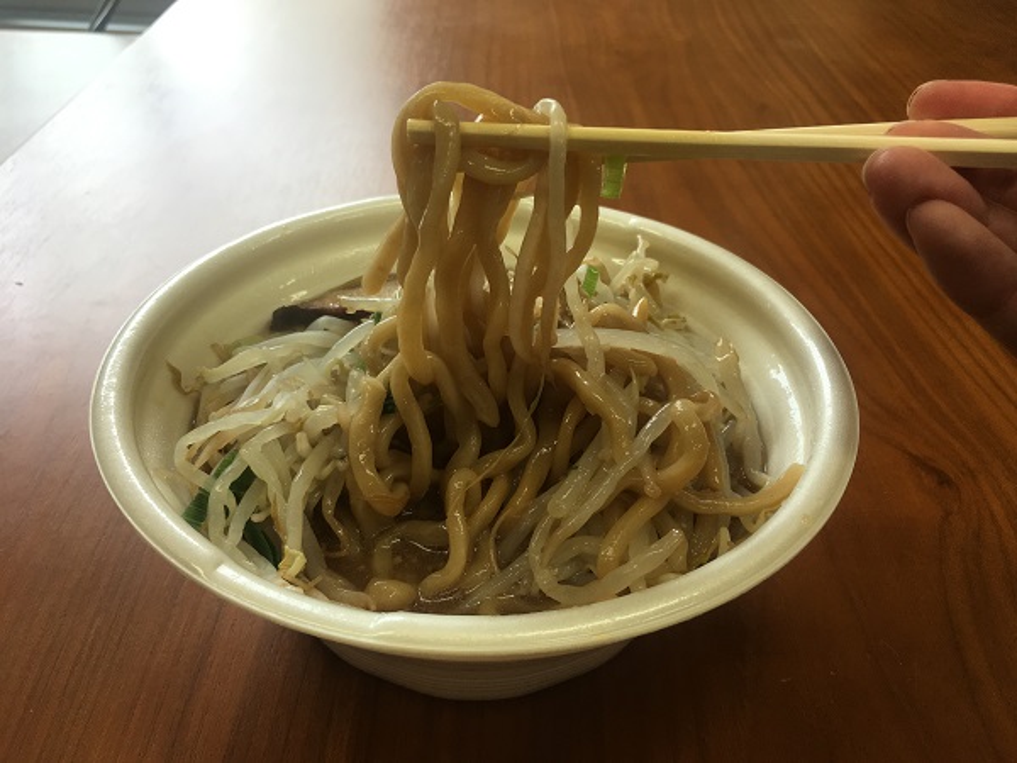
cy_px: 382
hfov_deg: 61.7
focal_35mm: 29
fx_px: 852
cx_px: 508
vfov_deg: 48.2
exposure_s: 1/120
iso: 40
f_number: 2.2
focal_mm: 4.15
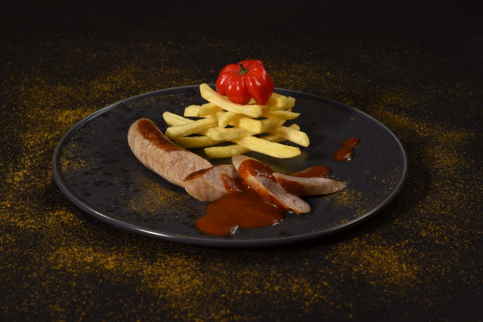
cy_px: 161
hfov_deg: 17.1
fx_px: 1611
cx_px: 242
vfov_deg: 11.4
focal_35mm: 120
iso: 100
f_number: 13
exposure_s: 1/60
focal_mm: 120
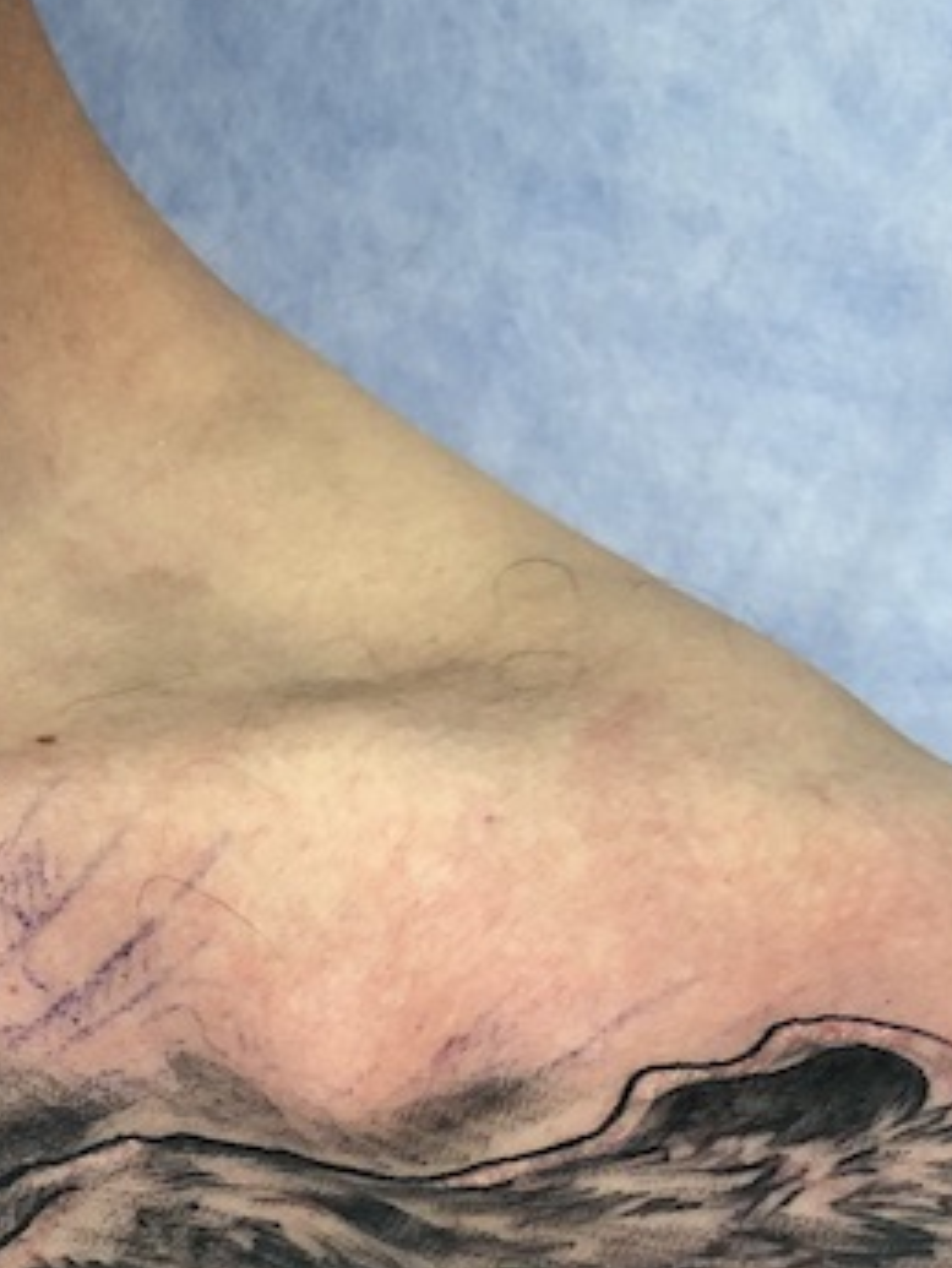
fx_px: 3042
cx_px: 184
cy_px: 1823
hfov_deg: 17.6
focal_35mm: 83
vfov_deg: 20.6
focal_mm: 4
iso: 40
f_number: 1.8
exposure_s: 1/25
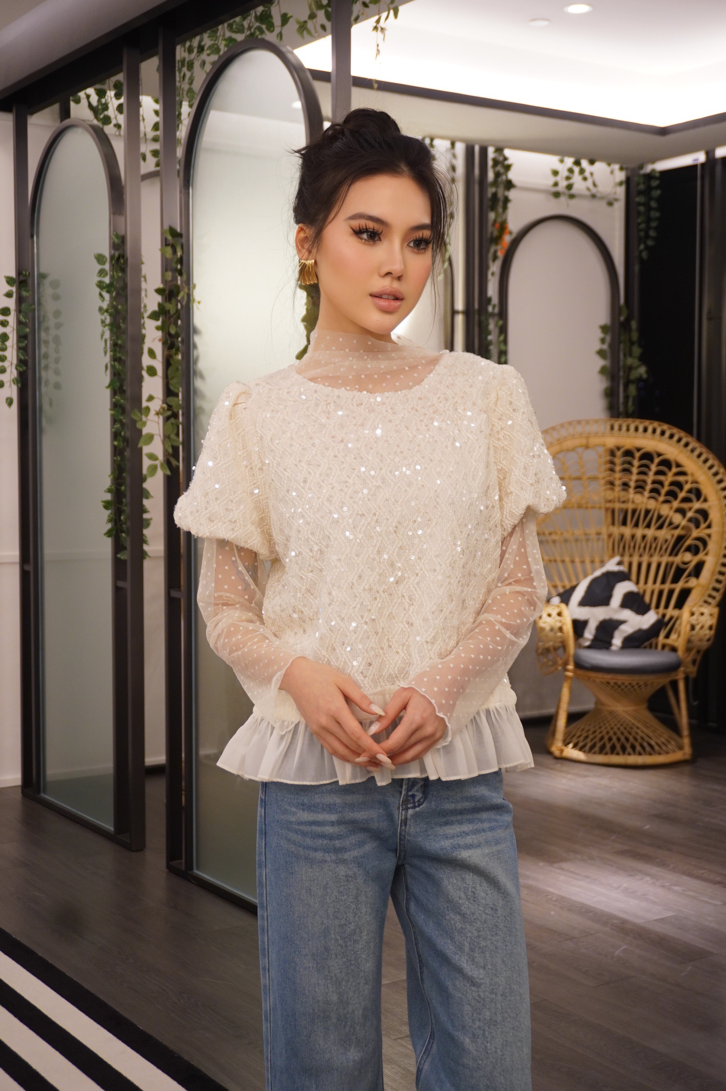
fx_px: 1455
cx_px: 363
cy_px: 546
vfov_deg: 41.1
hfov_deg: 28.0
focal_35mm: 48
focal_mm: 32
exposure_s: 1/20
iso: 640
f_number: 5
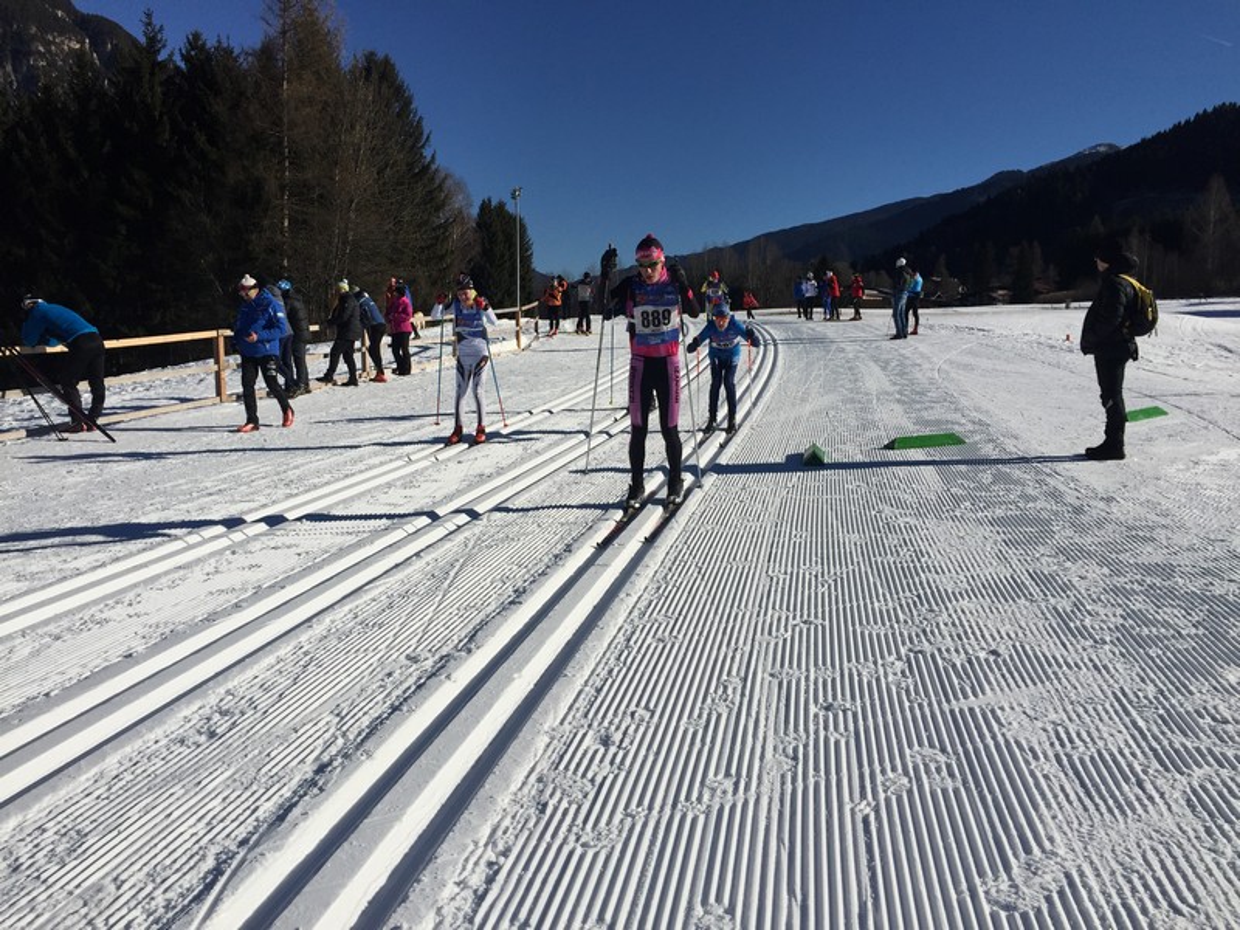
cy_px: 465
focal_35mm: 29
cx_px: 620
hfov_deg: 61.7
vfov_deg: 48.2
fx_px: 1039
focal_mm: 4.15
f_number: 2.2
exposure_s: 1/6623
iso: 32
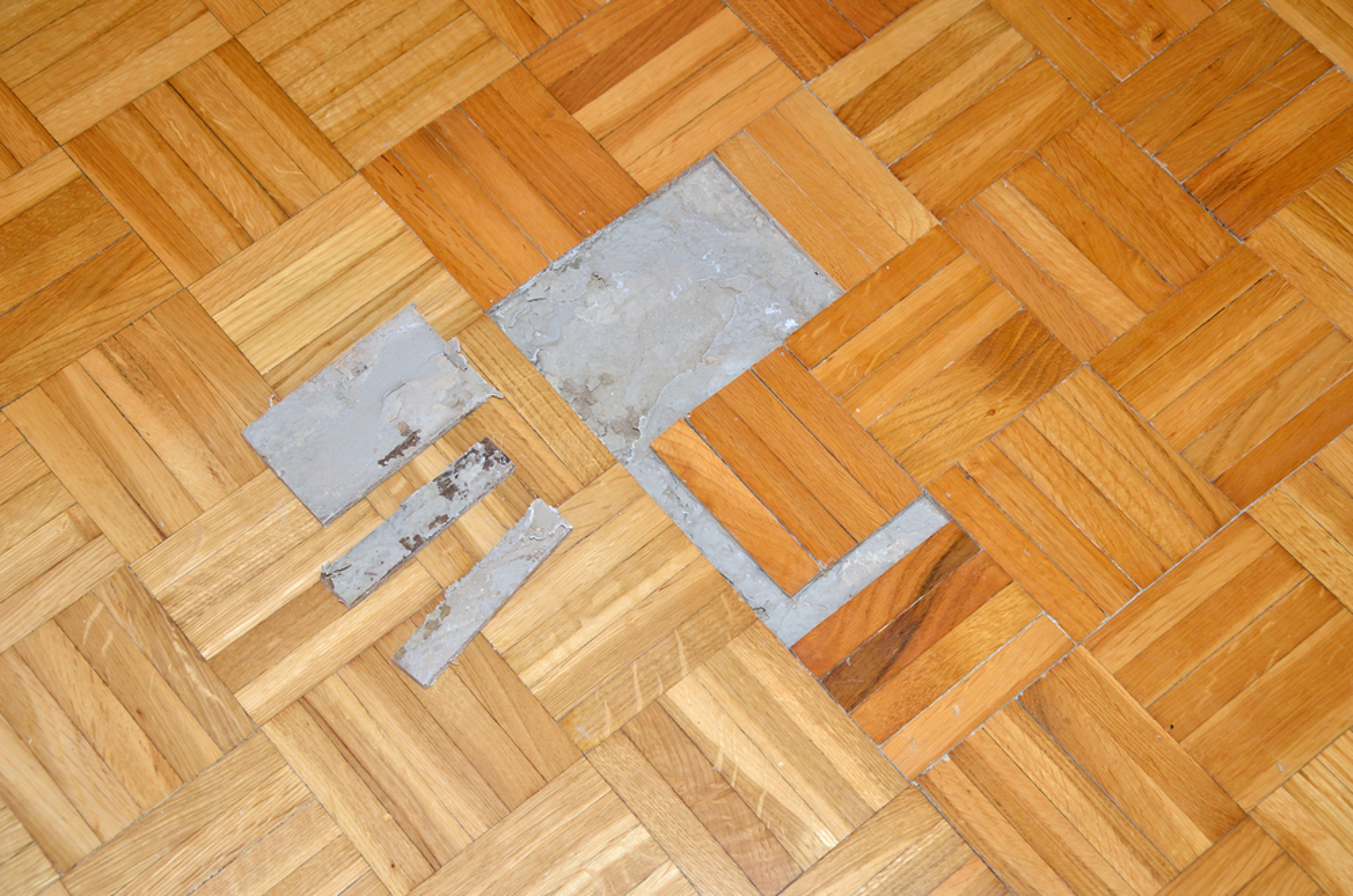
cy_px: 448
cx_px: 676
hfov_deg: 29.9
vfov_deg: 20.1
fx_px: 2532
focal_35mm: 68
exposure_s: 1/200
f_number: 5.6
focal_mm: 45
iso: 100
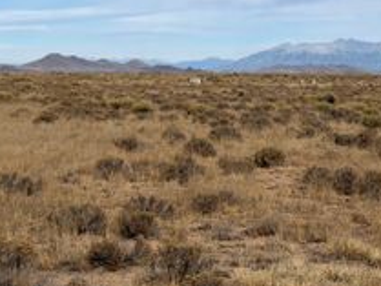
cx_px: 289
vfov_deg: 13.7
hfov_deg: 18.2
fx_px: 1178
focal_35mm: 107
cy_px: 25
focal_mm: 5.96
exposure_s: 1/7042
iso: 32
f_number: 1.6
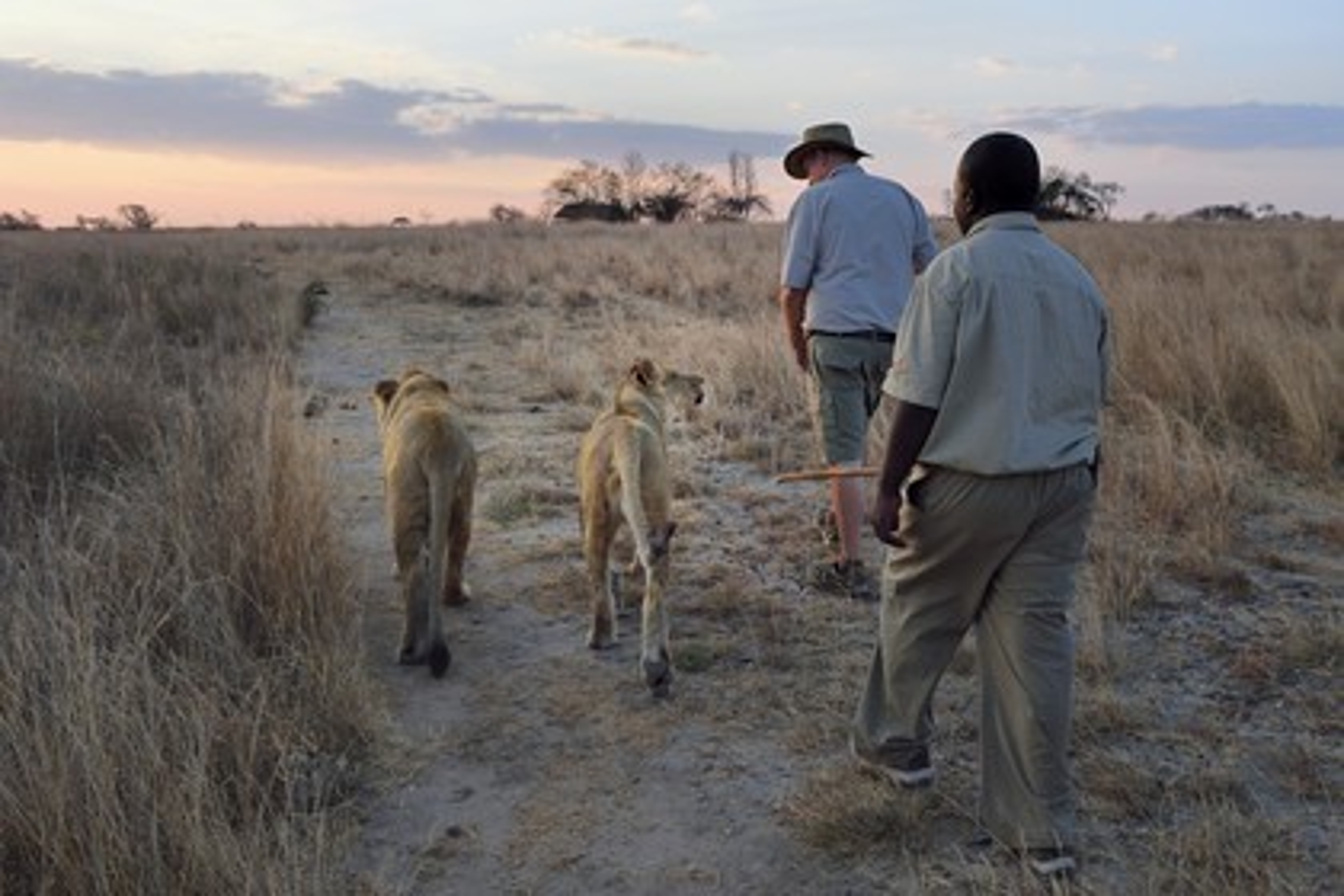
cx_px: 672
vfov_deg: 45.0
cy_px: 448
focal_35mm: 29
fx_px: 1083
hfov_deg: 63.7
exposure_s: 1/320
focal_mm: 29
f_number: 8
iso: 800
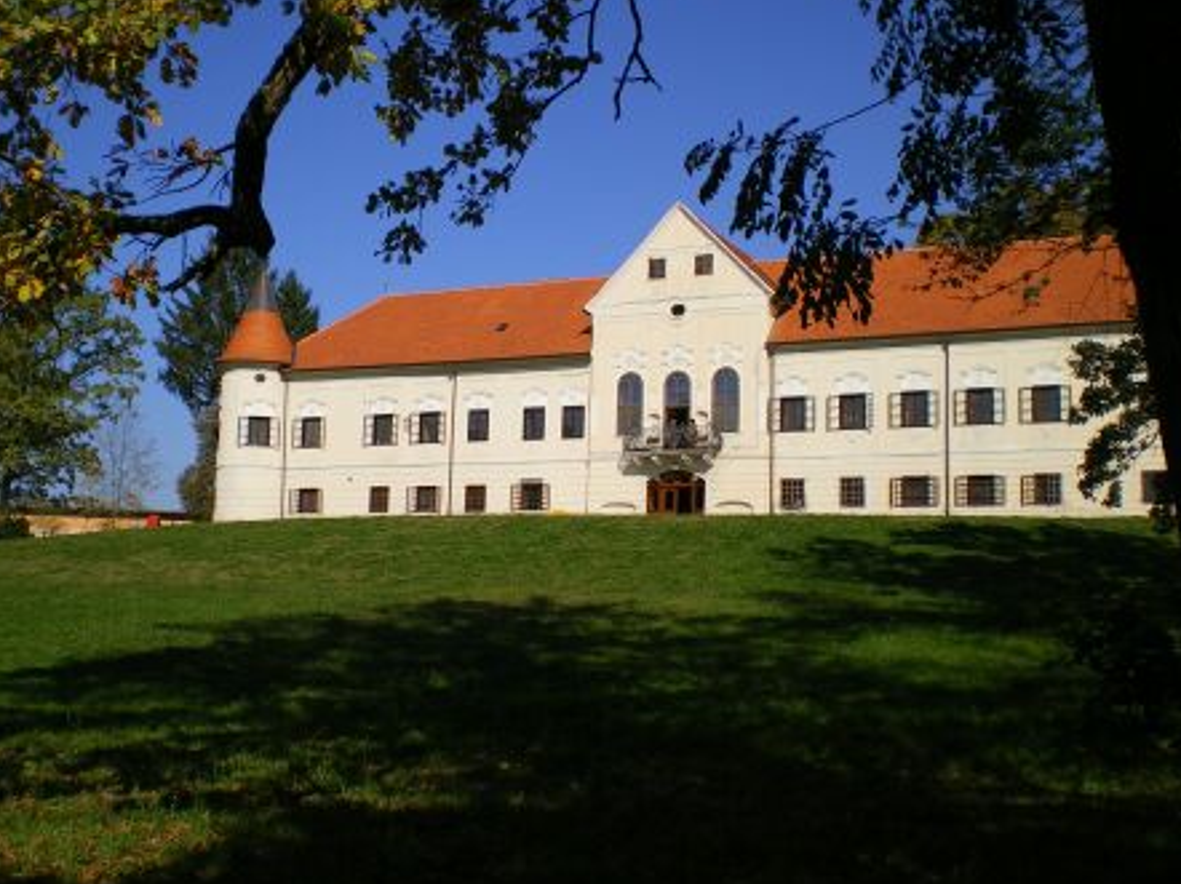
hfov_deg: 43.8
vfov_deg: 33.5
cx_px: 532
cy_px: 394
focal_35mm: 43
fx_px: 1466
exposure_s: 1/640
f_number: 4.6
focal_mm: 6.3
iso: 64
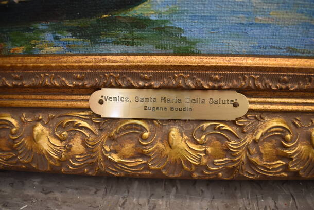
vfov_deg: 48.0
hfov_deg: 67.3
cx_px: 157
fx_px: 236
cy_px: 105
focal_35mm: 27
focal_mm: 18
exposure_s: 1/60
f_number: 4.5
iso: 800
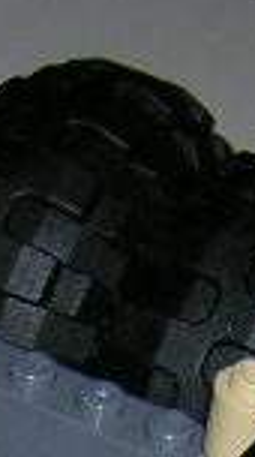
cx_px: 57
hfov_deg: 4.8
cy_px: 1085
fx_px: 3019
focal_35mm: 250
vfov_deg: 8.0
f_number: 2.9
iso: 50
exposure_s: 1/60.1
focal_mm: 5.7
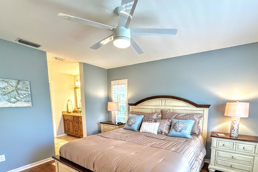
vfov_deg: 65.0
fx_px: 129
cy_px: 119
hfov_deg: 89.8
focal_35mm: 18
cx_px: 139
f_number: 2.2
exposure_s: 1/120
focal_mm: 2.22
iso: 250
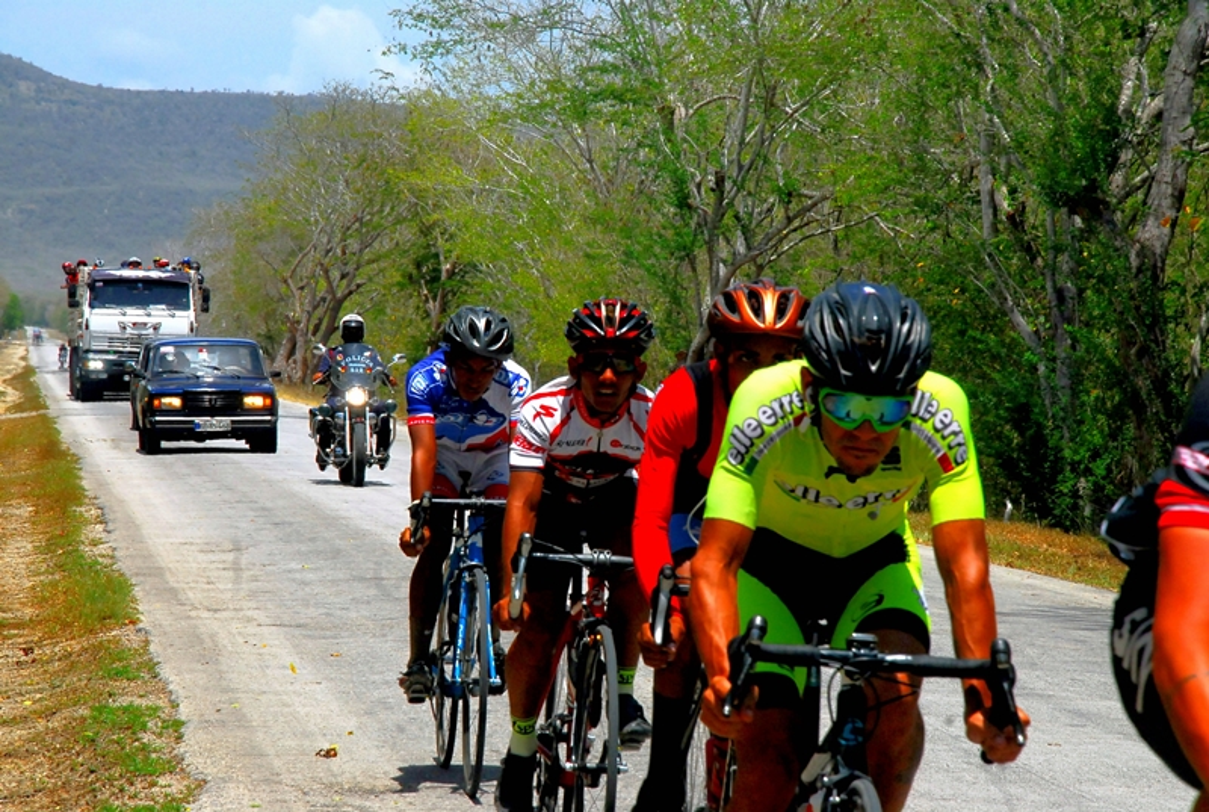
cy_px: 406
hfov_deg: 13.0
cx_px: 604
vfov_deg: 8.8
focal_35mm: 158
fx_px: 5300
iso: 400
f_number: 13
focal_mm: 105
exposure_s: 1/640
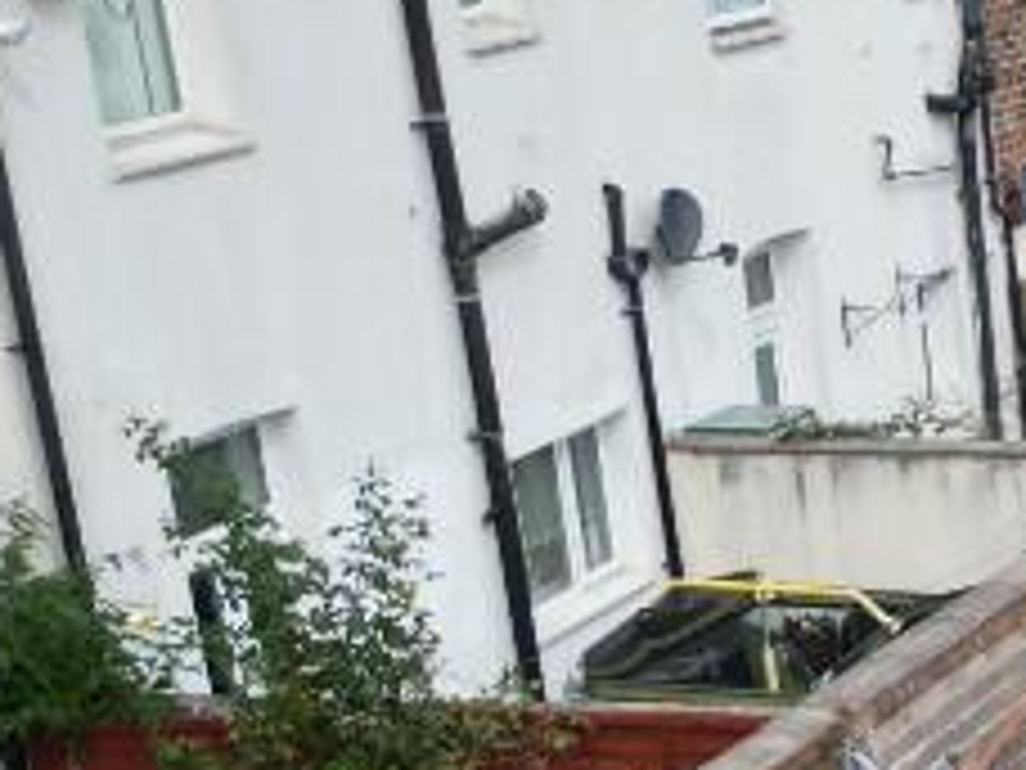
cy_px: 833
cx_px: 2030
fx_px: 3201
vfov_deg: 13.5
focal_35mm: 108
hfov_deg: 15.0
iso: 140
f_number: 1.7
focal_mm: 6.72
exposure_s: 1/2000
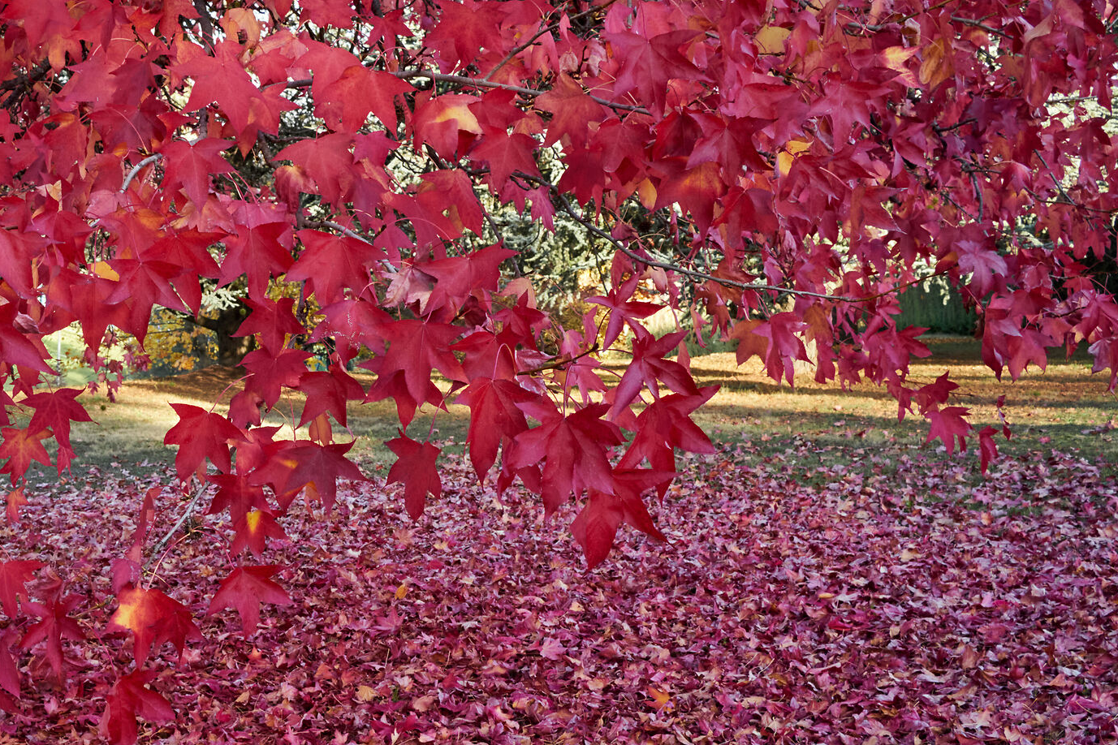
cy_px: 480
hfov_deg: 32.1
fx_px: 1894
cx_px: 245
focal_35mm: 61
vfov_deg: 22.2
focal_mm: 35
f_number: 11
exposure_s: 1/125
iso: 800
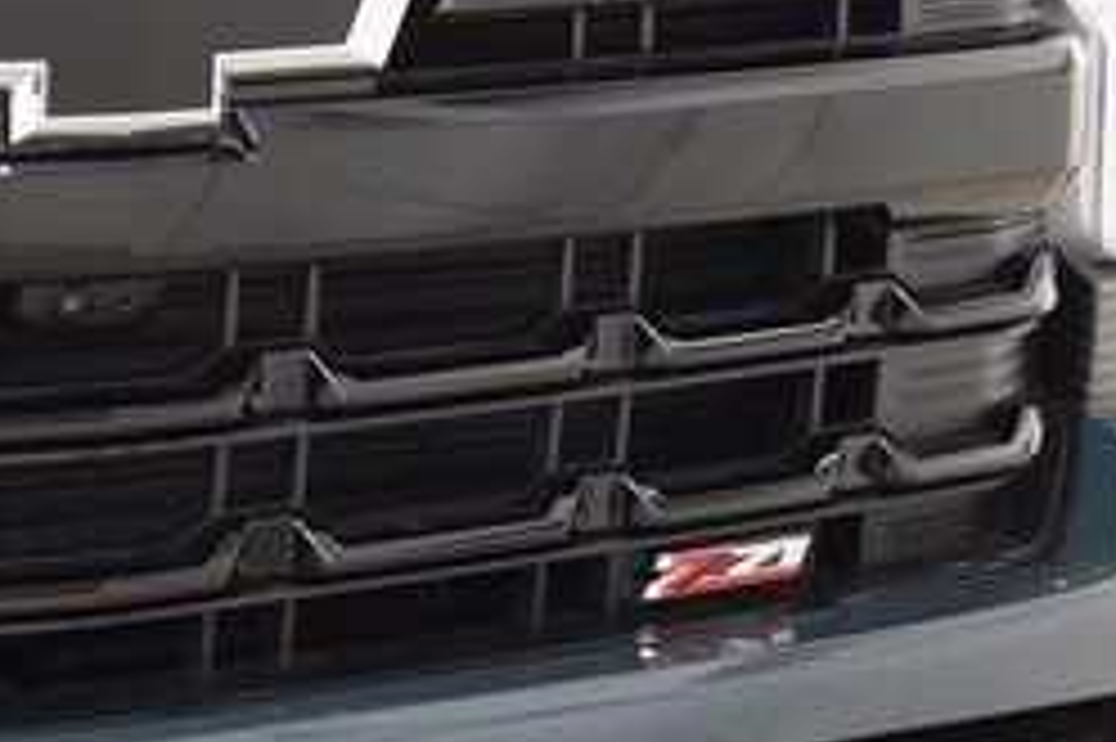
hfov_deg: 13.0
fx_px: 4802
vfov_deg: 8.8
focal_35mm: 155
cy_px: 227
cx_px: -86
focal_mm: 40
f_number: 6.3
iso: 1600
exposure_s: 1/15
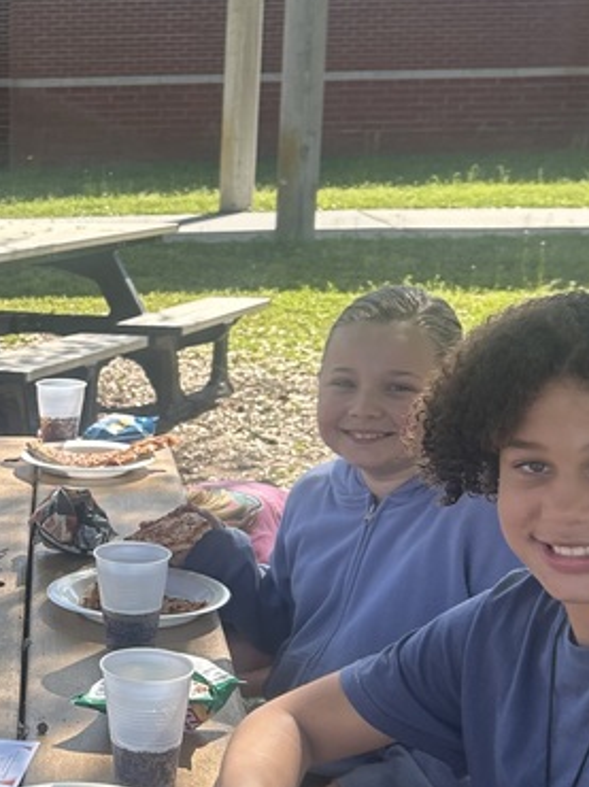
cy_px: 496
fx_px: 1635
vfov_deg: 27.0
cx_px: -119
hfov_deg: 19.2
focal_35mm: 72
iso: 50
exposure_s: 1/1412
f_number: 1.5
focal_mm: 5.7
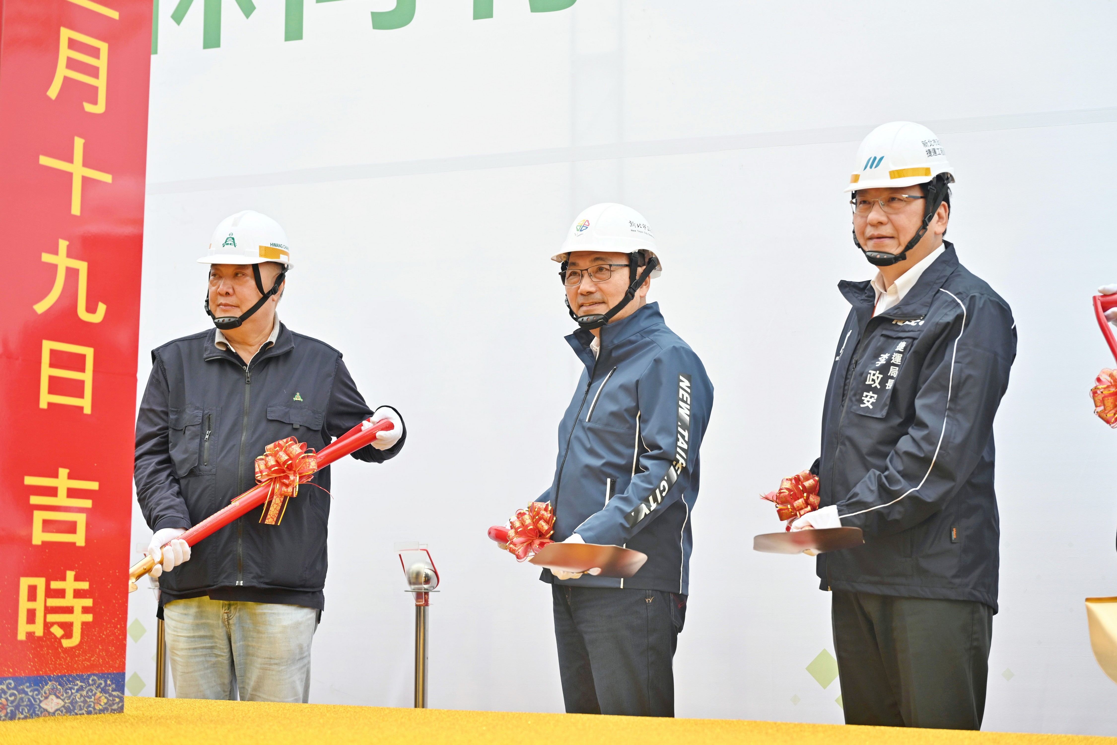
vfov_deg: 20.9
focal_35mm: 65
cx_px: 558
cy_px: 372
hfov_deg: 31.0
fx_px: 2017
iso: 200
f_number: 4
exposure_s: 1/250
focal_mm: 65
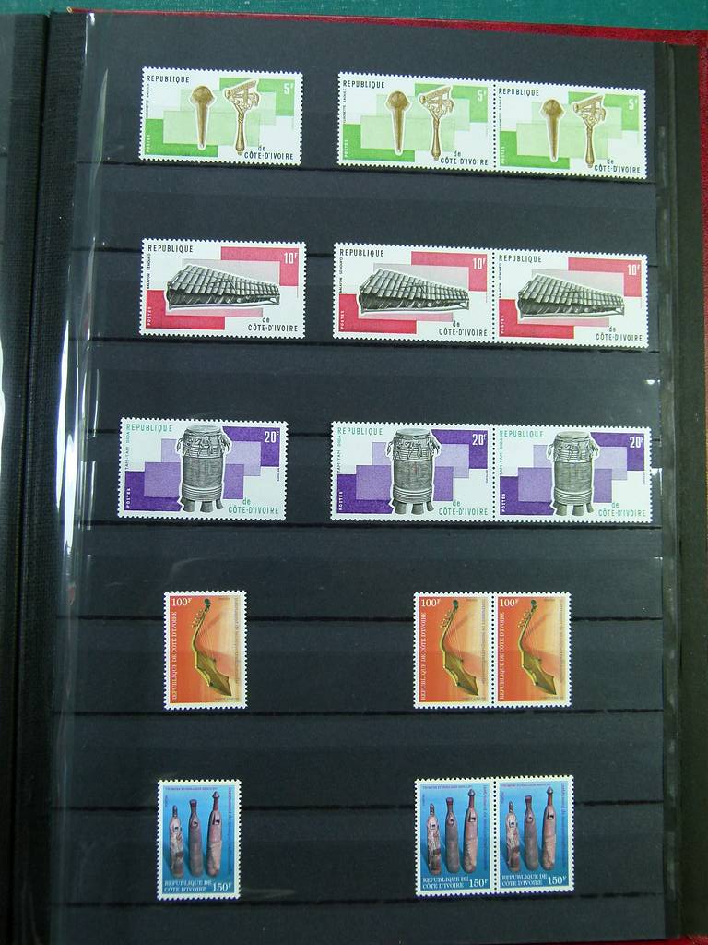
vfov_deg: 50.1
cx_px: 354
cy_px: 472
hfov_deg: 38.7
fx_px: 1009
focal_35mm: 37
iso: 125
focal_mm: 6.7
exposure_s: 1/60
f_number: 3.1
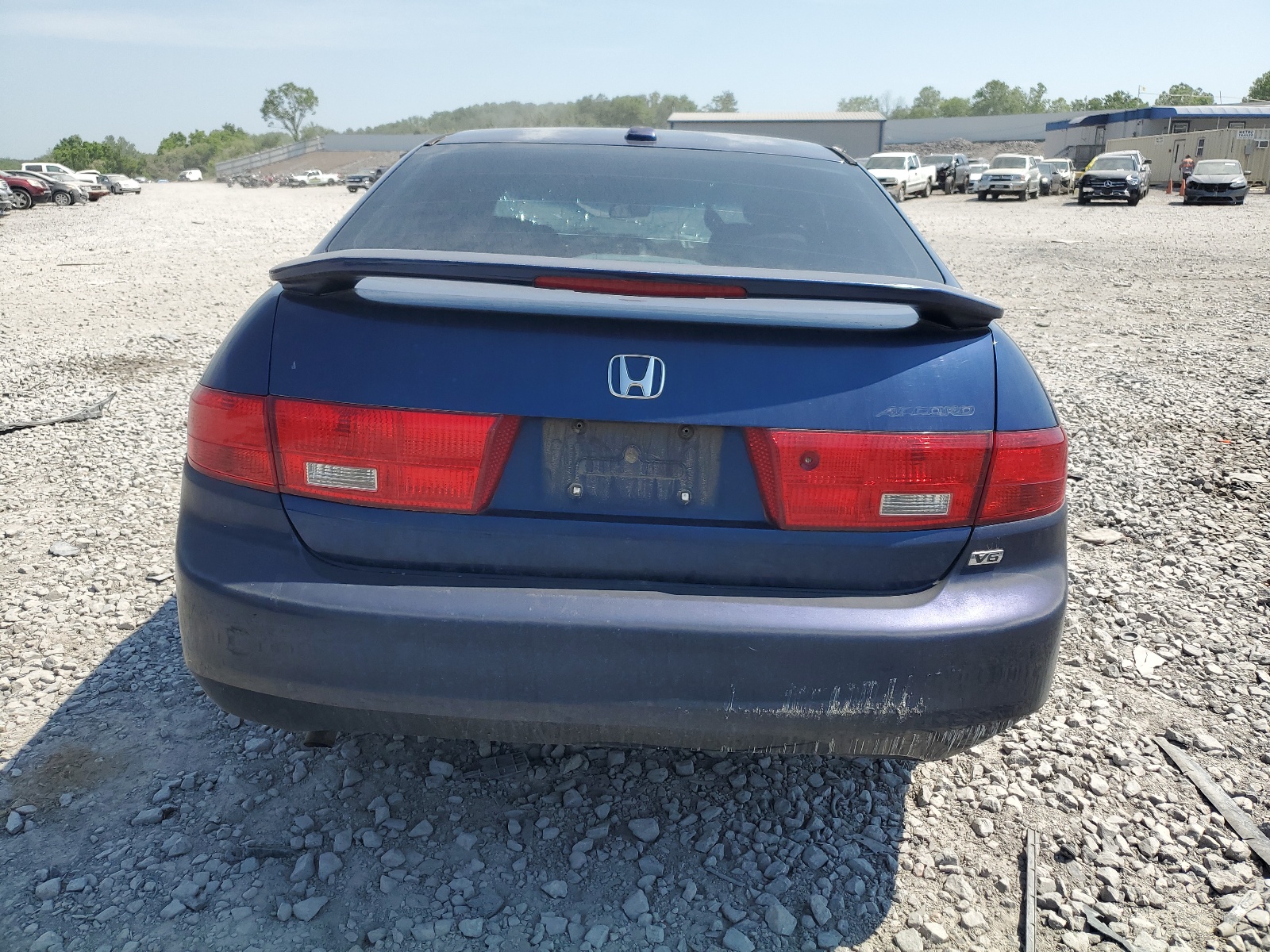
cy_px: 476
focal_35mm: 26
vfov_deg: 53.1
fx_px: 954
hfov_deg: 67.3
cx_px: 635
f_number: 1.5
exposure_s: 1/2500
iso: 50
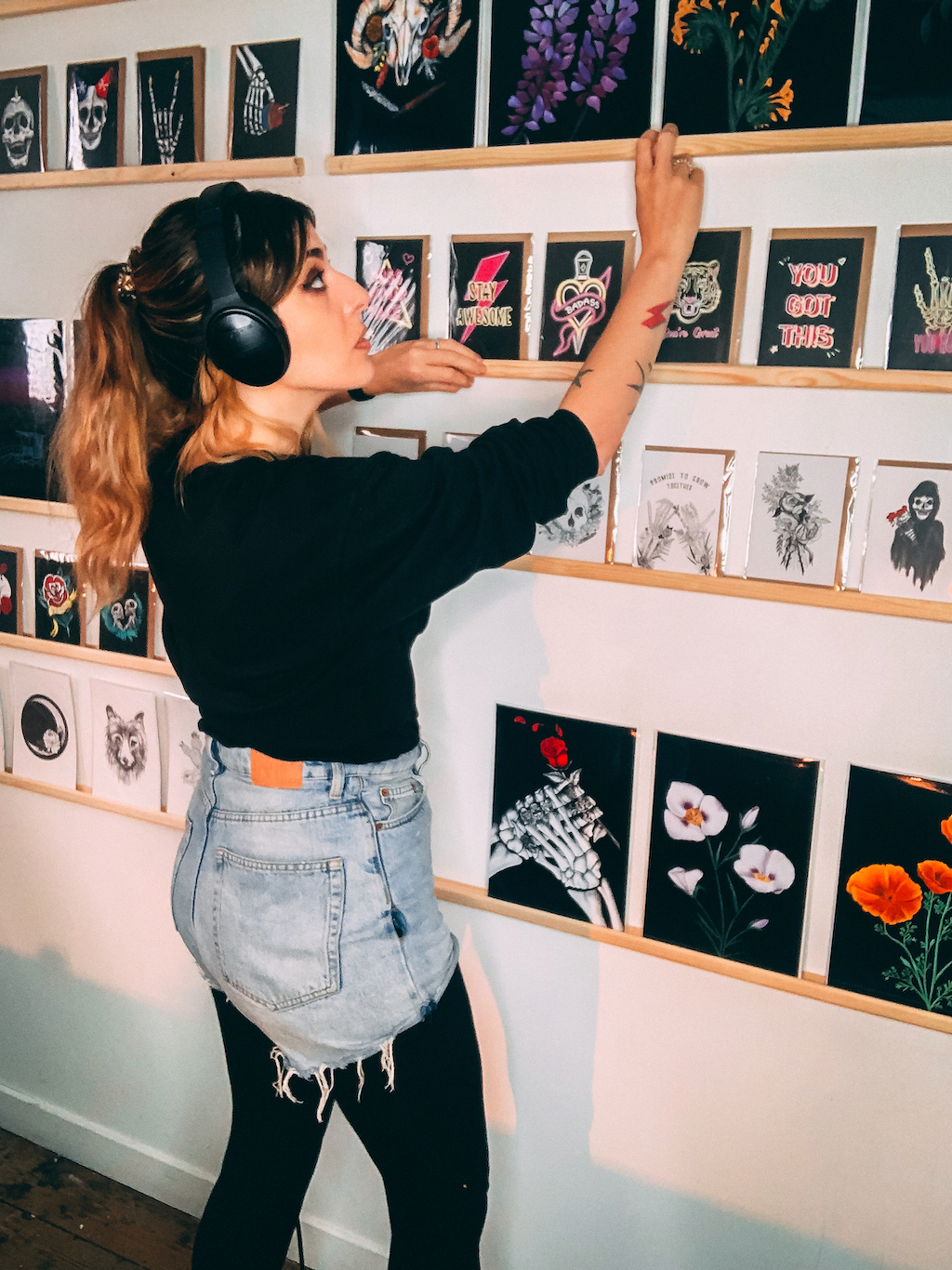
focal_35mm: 32
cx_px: 476
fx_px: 1174
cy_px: 635
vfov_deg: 56.8
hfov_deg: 44.1
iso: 125
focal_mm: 2.87
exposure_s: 1/50
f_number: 2.2
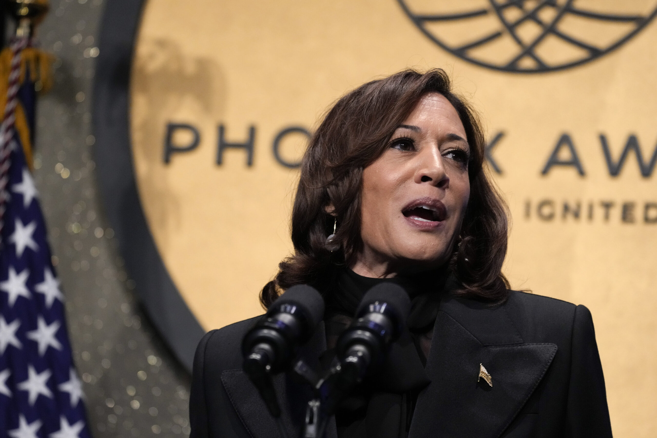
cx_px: 328
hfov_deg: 7.3
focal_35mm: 282
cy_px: 219
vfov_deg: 4.9
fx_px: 5146
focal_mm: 282
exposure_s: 1/320
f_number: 5.6
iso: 4000
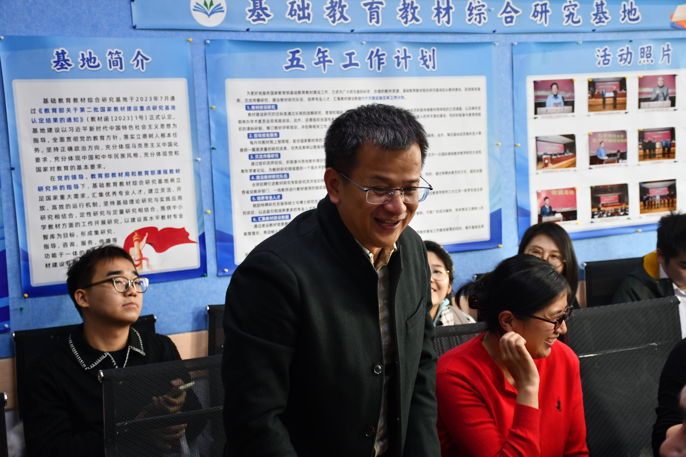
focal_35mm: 57
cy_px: 228
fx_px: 1086
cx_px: 343
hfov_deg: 35.1
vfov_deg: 23.8
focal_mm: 38
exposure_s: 1/80
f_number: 4.2
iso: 800
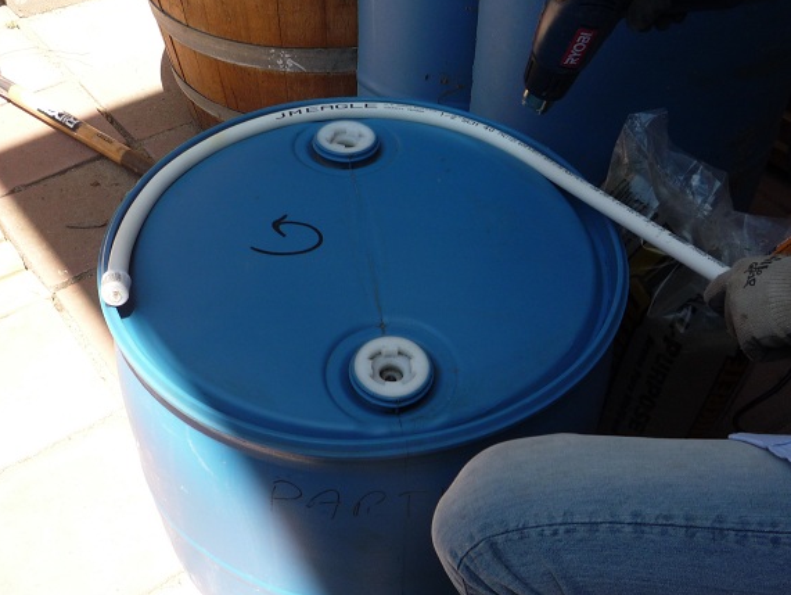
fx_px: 960
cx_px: 414
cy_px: 323
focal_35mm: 42
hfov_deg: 44.8
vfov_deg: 34.4
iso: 100
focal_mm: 5.2
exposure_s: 1/250
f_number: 4
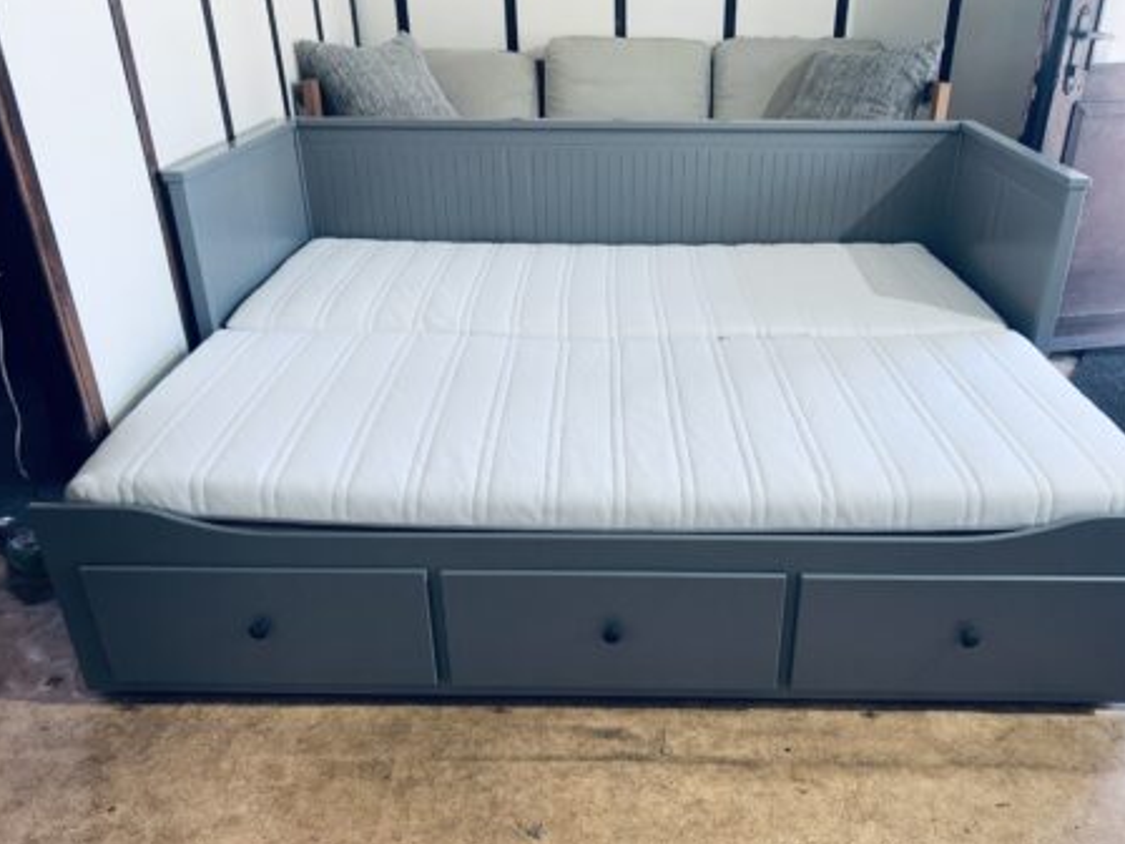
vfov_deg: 48.2
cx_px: 618
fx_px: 942
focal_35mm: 29
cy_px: 446
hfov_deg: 61.5
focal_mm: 5.7
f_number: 1.5
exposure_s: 1/100
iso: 50
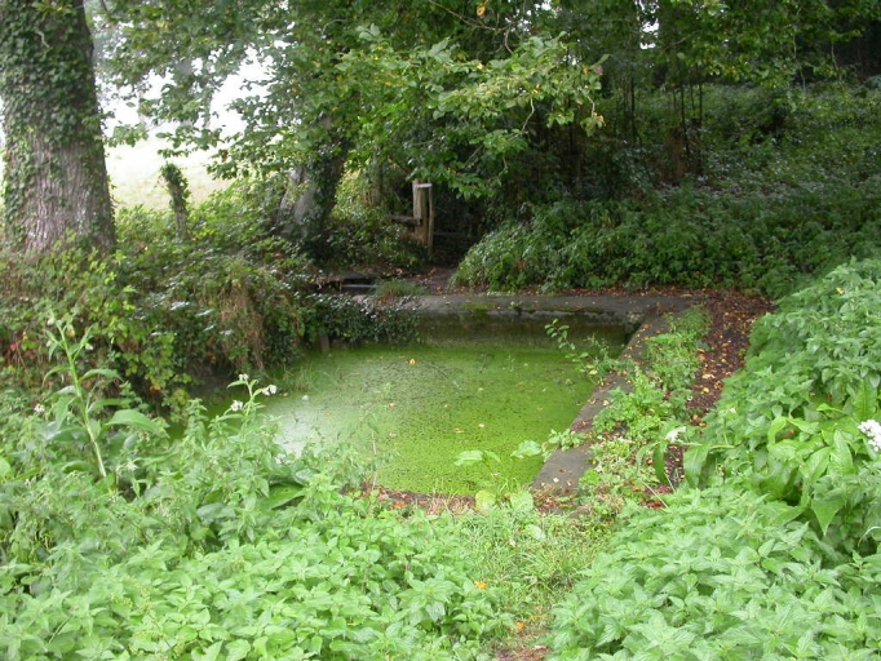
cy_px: 330
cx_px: 440
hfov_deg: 49.0
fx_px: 967
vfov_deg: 37.7
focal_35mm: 38
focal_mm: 7.85
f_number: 2.6
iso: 100
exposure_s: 1/30
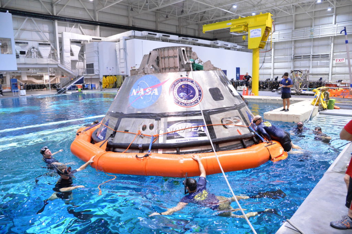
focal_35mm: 24
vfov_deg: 53.0
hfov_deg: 73.8
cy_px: 117
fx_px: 234
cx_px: 176
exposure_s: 1/125
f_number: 4
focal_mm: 24
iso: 6400
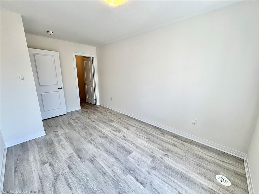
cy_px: 97
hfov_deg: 102.1
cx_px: 130
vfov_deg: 85.7
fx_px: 105
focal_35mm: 14
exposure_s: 1/120
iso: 50
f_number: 2.2
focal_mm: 2.22
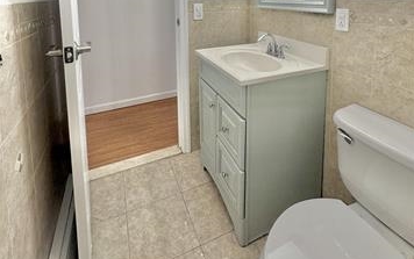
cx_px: 207
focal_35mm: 20
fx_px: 226
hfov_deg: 85.0
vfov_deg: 50.9
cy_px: 14
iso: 125
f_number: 2.2
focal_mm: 2.22
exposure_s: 1/120
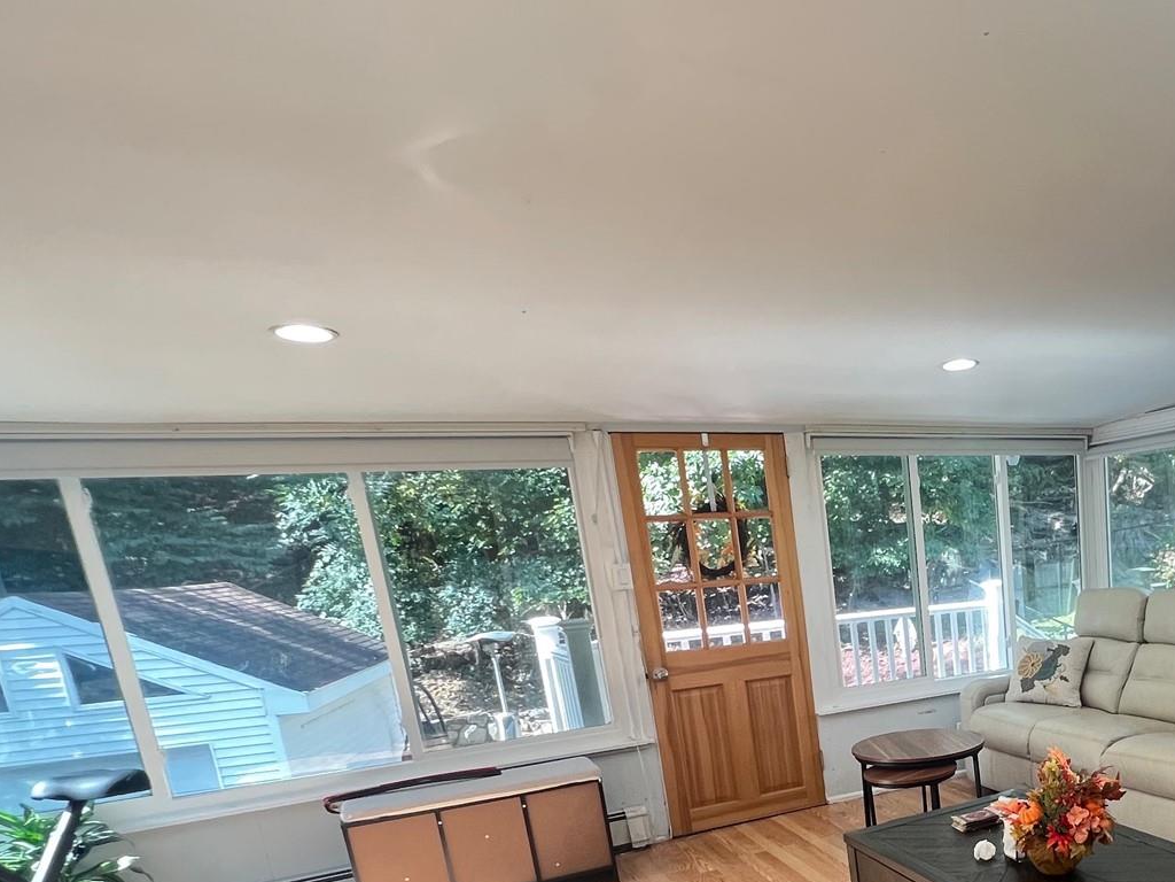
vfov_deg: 48.3
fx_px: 883
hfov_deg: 58.2
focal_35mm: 26
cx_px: 1044
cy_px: 771
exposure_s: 1/120
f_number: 1.8
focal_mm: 1.57
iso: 160
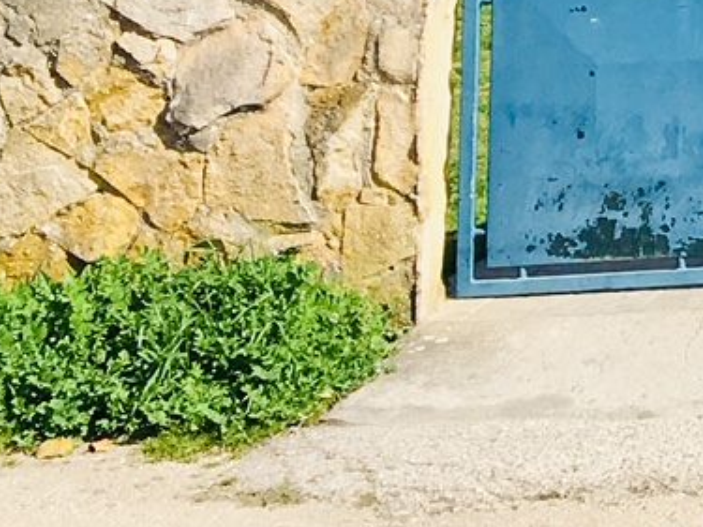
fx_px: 3167
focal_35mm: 156
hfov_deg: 10.7
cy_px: -739
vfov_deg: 8.7
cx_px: 1710
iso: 25
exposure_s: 1/1399
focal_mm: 4.15
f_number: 2.2
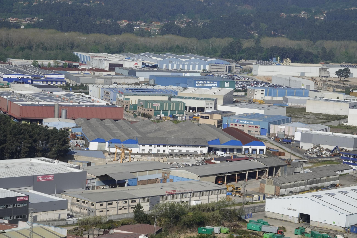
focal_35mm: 111
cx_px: 178
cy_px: 119
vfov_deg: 12.3
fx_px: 1100
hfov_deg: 18.4
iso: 100
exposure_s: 1/250
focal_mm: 40.73
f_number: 9
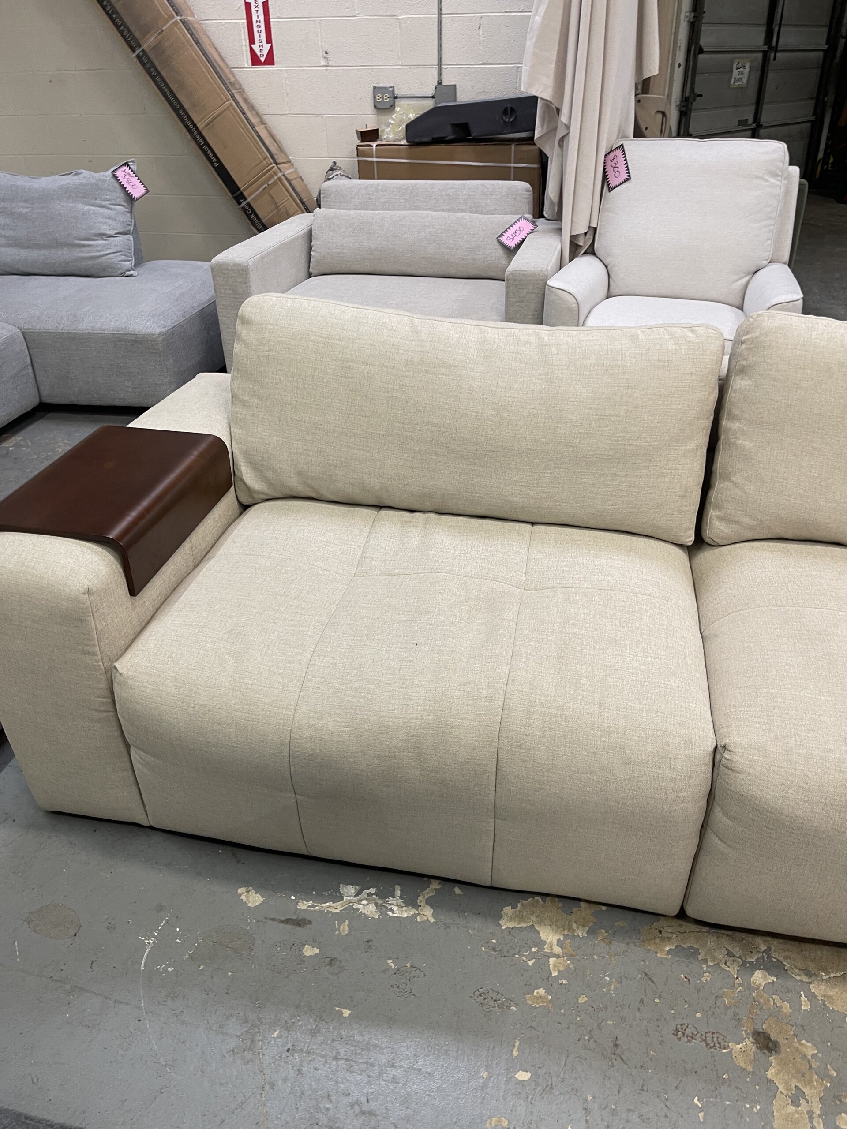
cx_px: 424
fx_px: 816
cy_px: 564
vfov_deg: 69.4
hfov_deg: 54.9
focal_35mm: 25
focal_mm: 5.1
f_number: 1.6
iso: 80
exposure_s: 1/60
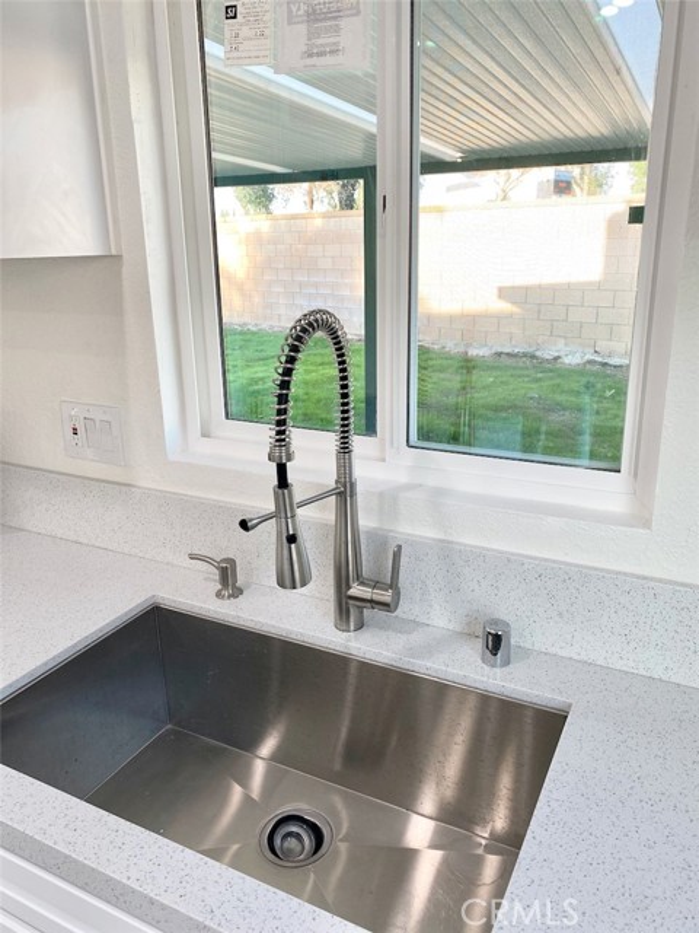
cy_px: 466
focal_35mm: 26
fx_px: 700
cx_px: 350
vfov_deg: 67.3
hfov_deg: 53.1
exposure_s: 1/120
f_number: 1.8
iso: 50
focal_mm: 4.25
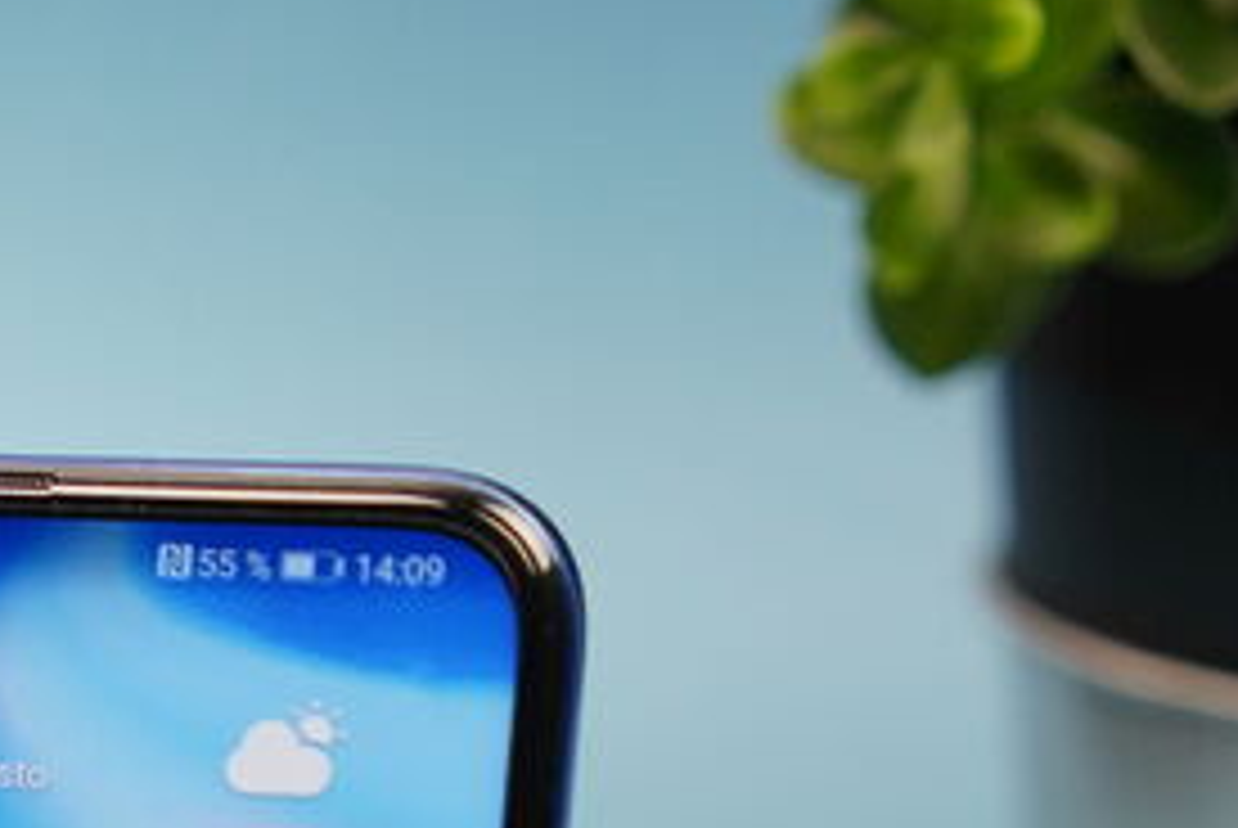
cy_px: 1260
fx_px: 4200
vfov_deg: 10.8
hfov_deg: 15.9
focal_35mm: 122
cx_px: -401
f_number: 3.5
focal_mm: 35
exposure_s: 1/250
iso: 500
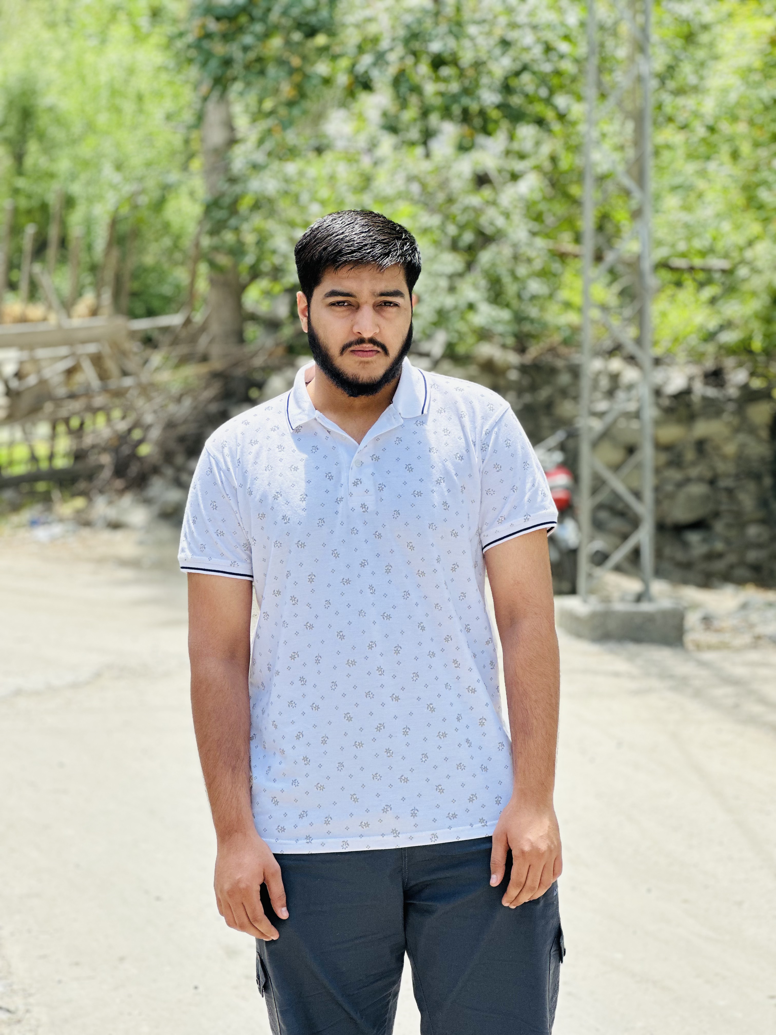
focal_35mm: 77
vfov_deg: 25.3
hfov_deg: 19.1
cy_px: 518
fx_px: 2302
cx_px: 388
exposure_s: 1/384
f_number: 2.8
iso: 32
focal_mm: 9
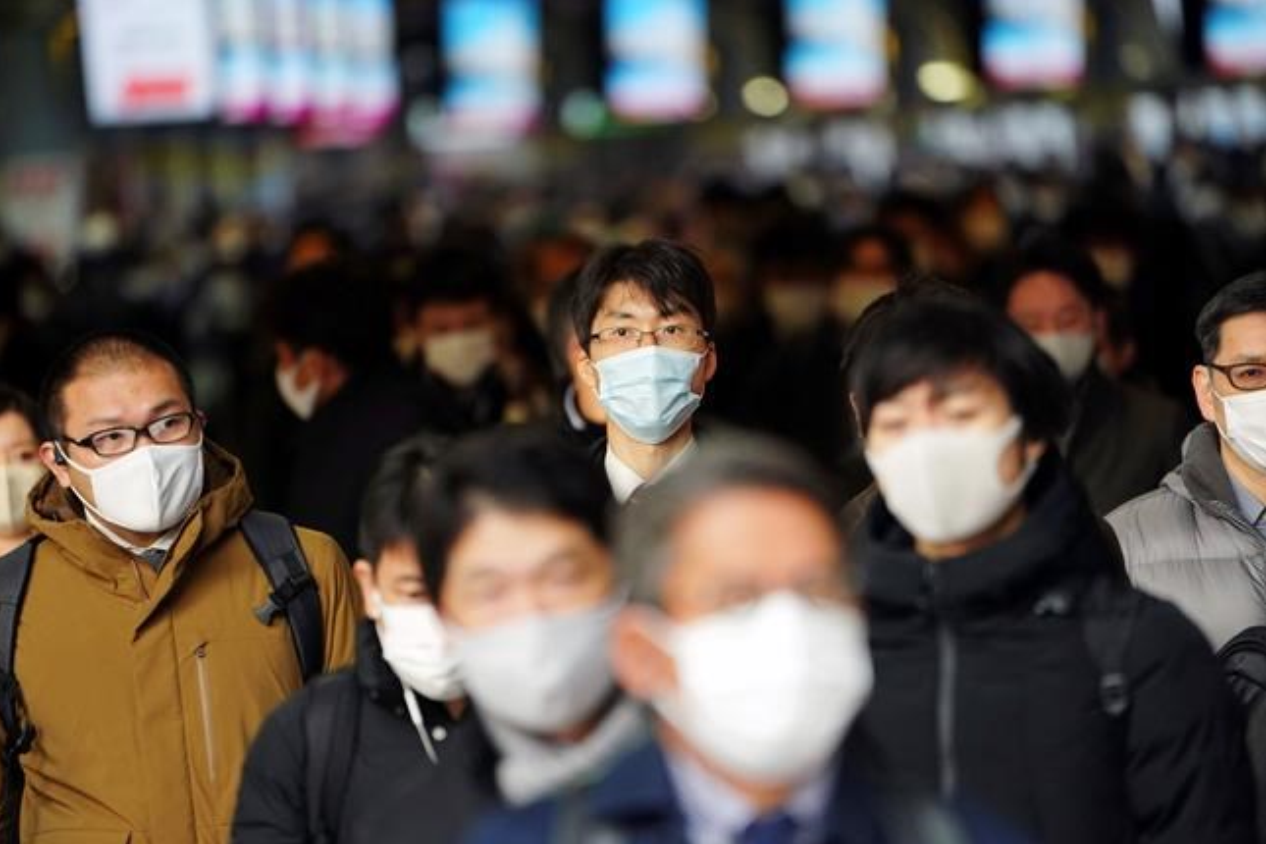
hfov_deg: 5.1
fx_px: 14171
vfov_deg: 3.4
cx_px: 630
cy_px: 423
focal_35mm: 403
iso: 3200
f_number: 5.6
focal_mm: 400
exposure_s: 1/400
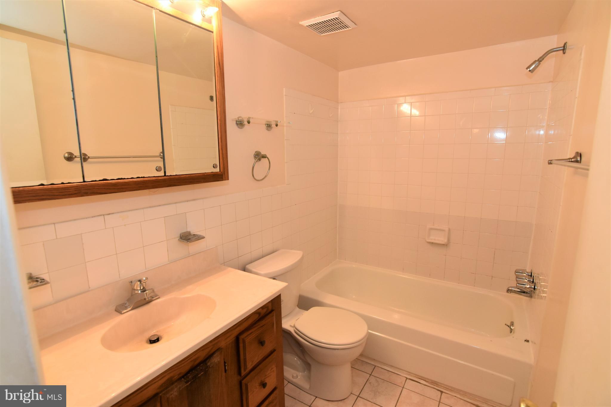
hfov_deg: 95.0
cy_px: 204
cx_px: 306
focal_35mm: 16
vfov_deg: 72.0
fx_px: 280
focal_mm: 11
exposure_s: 1/125
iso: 800
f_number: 5.6
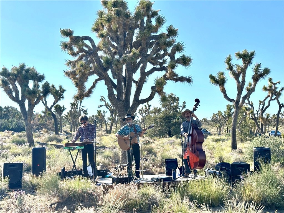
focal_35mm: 48
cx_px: 142
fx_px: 394
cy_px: 106
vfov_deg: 30.2
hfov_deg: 39.7
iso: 64
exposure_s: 1/4016
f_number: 1.78
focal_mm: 6.86
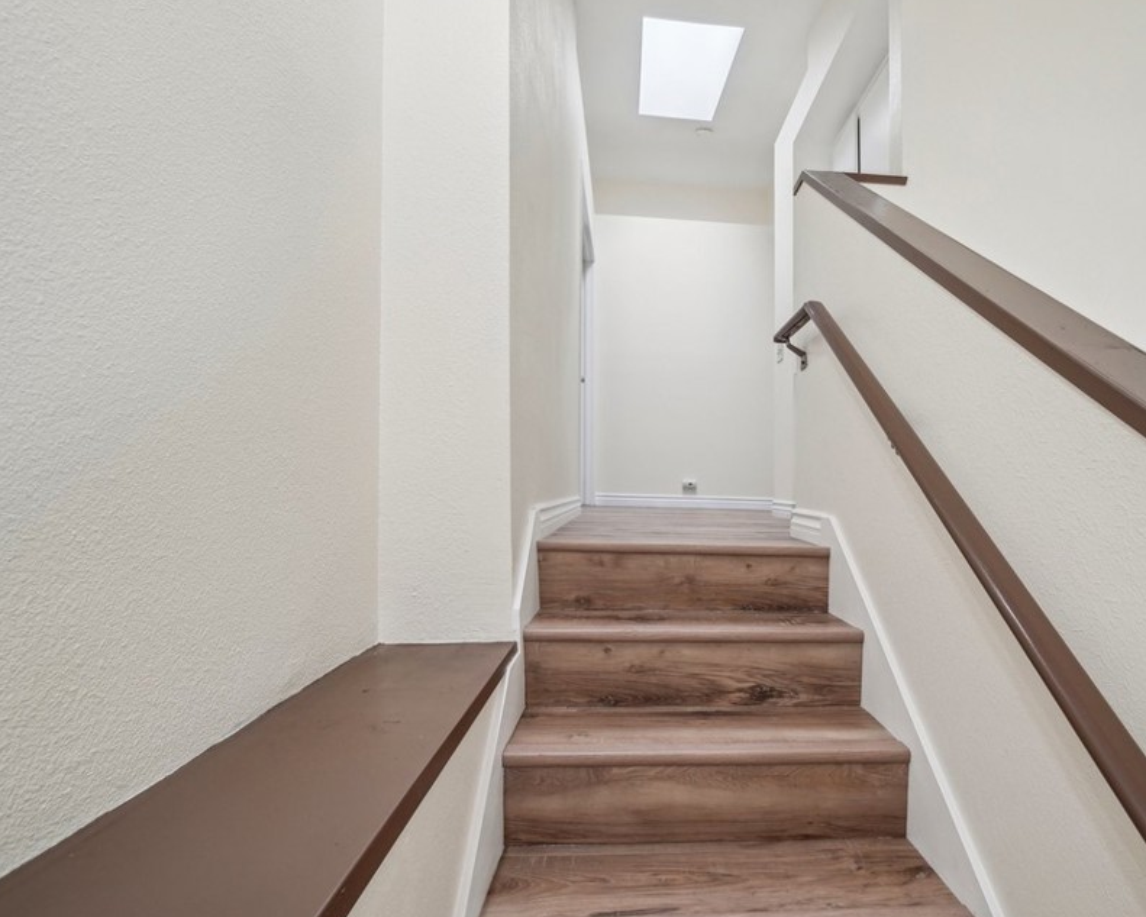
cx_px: 682
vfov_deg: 77.0
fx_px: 577
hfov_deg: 88.6
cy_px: 475
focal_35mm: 17
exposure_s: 1/20
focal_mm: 14
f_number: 8
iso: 400
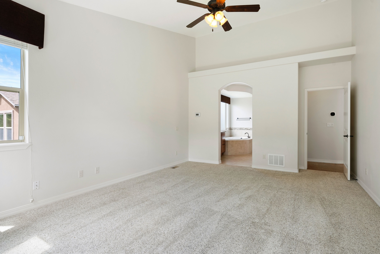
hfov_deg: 90.0
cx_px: 190
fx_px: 190
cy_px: 127
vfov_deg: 67.5
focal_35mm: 18
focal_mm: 18
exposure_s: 1/15
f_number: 9
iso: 640
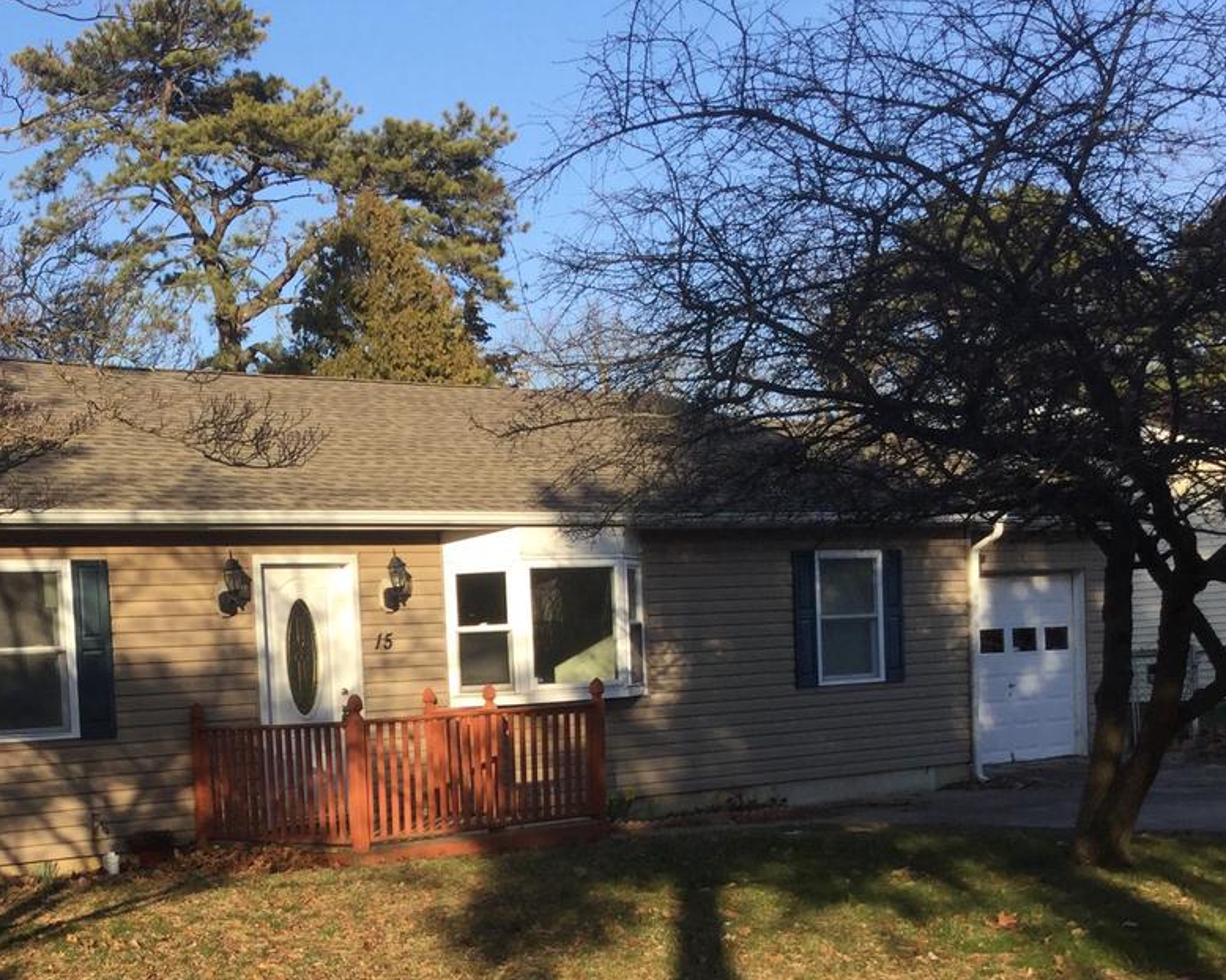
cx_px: 210
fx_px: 2031
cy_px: 822
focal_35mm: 56
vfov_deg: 26.5
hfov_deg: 32.5
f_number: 2.4
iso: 25
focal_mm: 3.3
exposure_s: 1/543
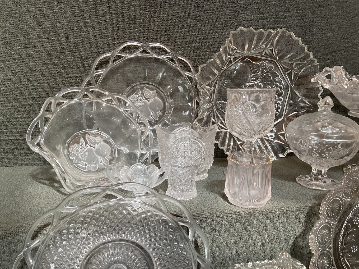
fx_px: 301
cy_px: 134
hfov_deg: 61.7
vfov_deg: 48.2
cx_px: 180
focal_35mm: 29
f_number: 1.8
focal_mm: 3
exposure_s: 1/50
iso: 40
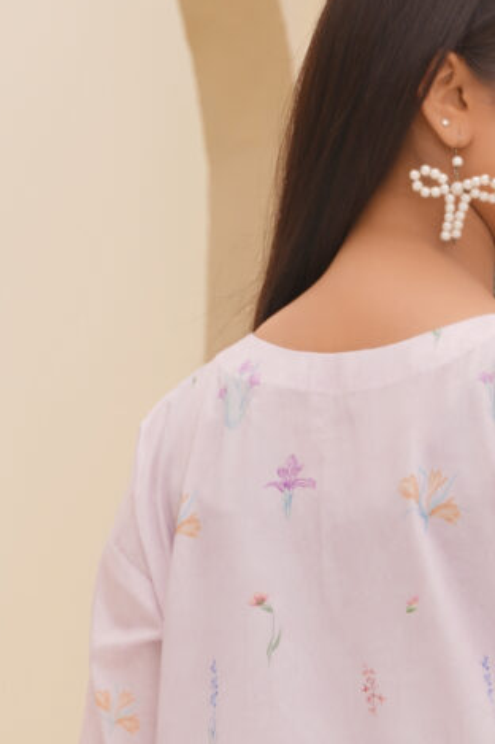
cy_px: 1023
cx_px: 365
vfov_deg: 6.9
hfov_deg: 4.6
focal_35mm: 297
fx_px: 6127
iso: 50
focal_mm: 54.3
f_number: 4.5
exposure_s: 1/125
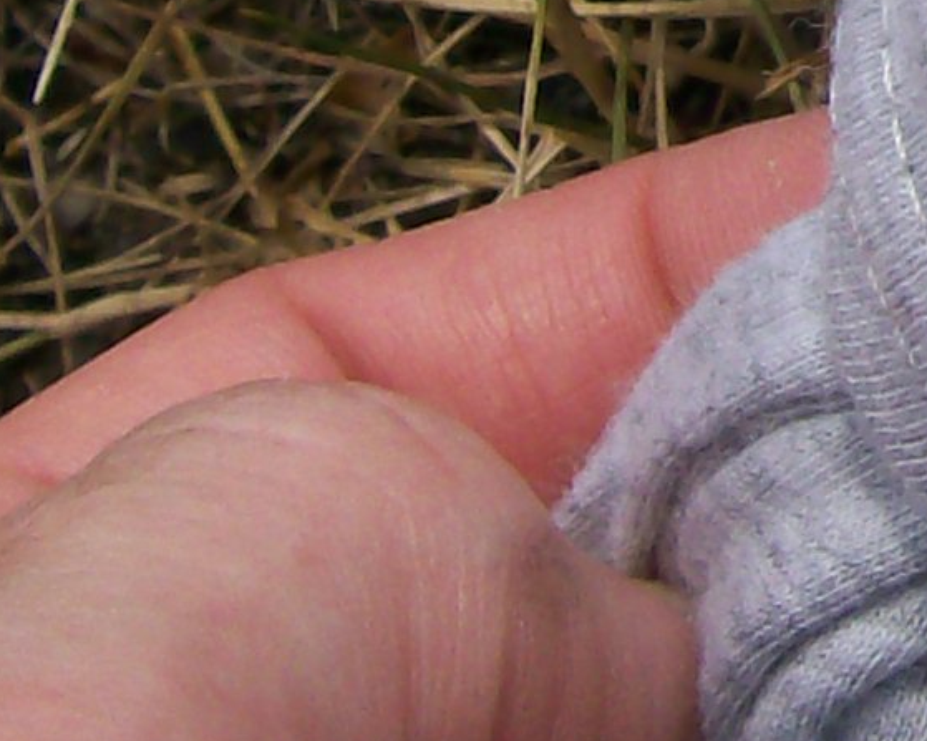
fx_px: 5294
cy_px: -433
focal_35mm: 193
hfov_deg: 9.4
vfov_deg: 7.8
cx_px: 1794
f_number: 4.8
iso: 80
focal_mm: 6
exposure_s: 1/386
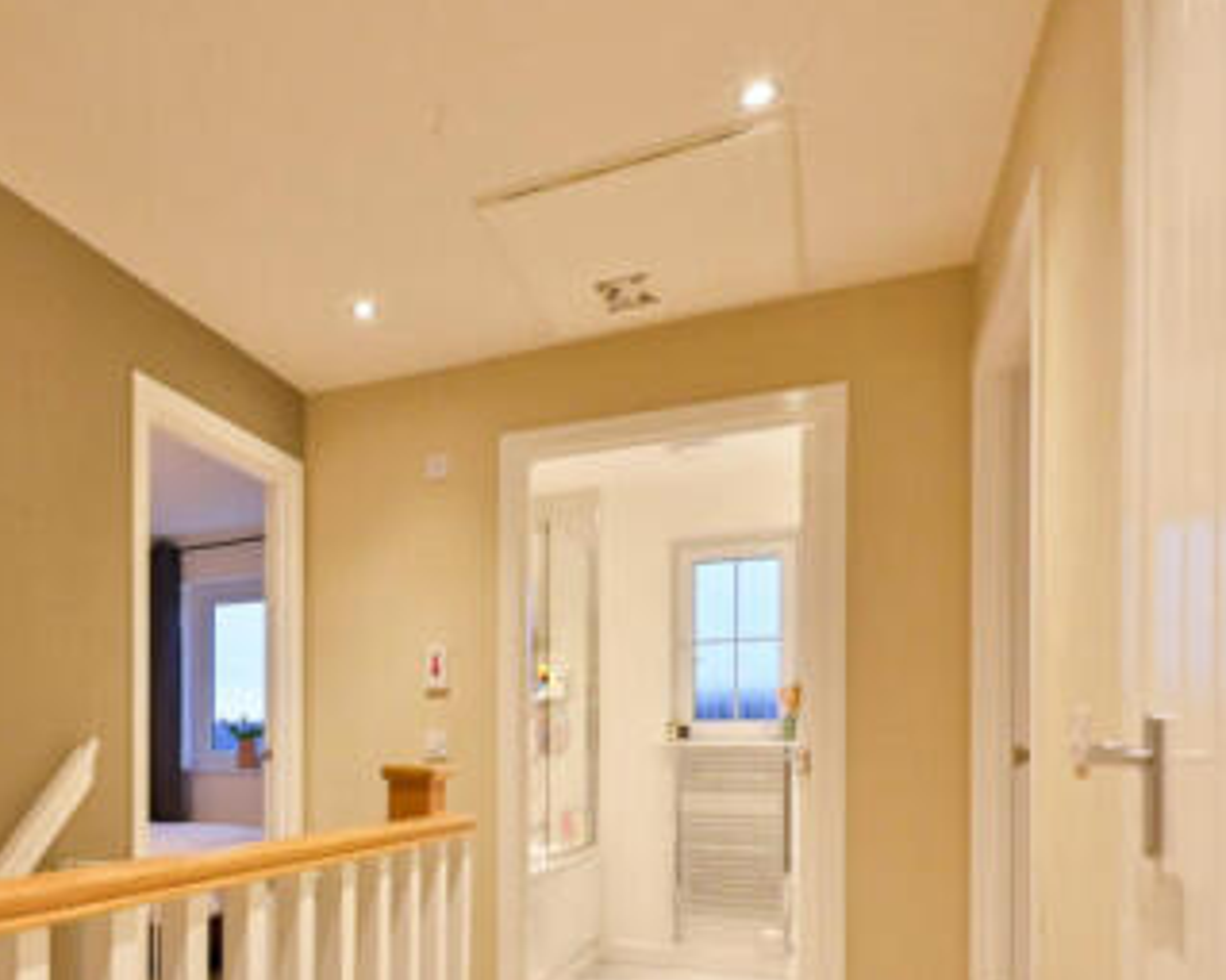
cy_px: 757
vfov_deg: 50.5
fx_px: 979
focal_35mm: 27
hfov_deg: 59.5
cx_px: 261
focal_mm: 14
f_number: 13
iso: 2500
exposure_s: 1/15
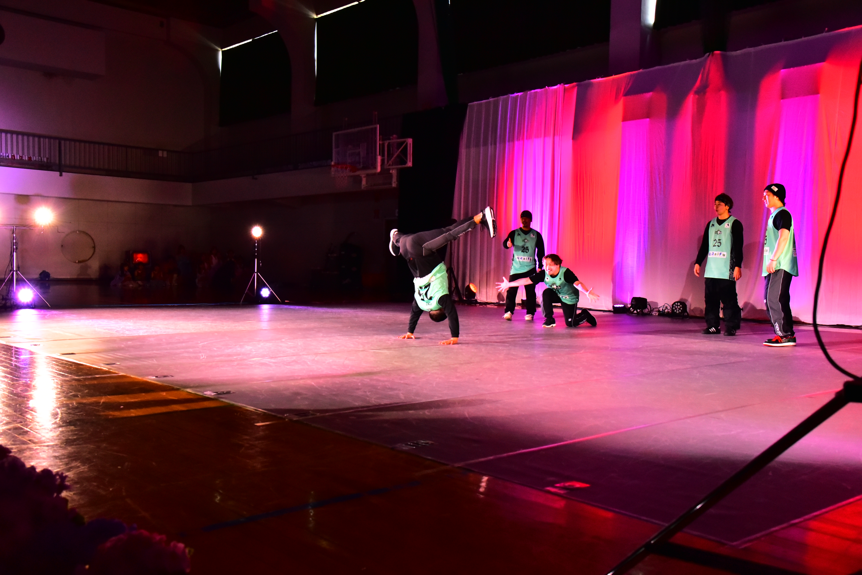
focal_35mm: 35
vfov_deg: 37.9
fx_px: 838
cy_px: 288
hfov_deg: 54.4
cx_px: 431
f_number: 8
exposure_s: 1/125
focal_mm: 35
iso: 6400
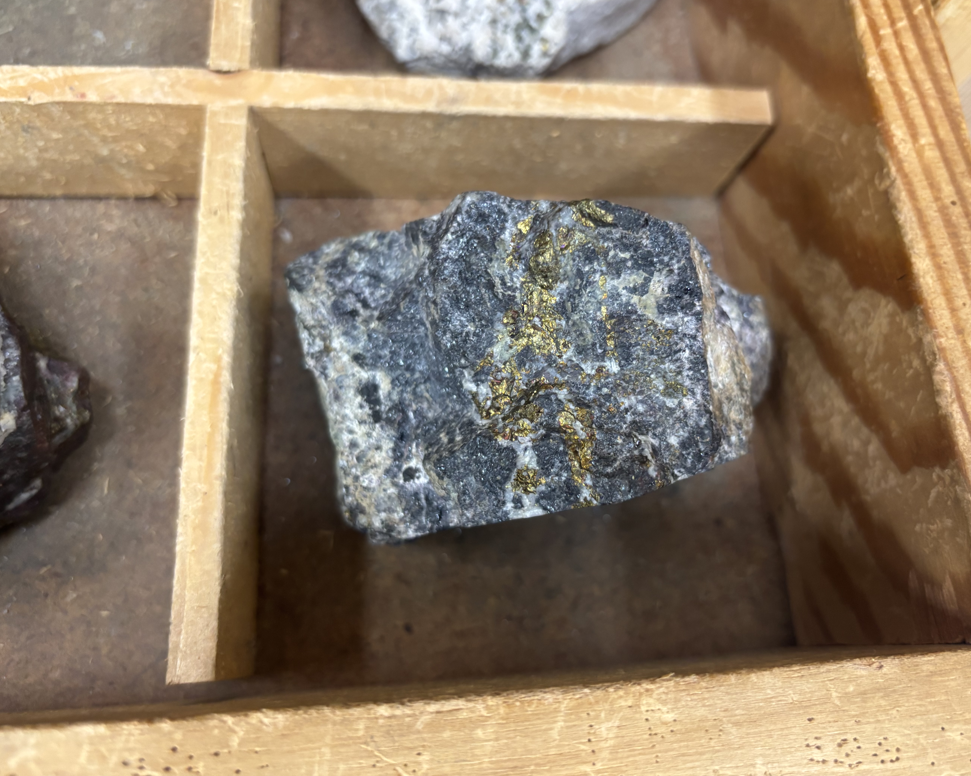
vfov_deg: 51.5
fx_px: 805
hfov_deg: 62.2
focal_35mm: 28
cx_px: 515
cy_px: 378
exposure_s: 1/60
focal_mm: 5.96
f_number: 1.6
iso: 250
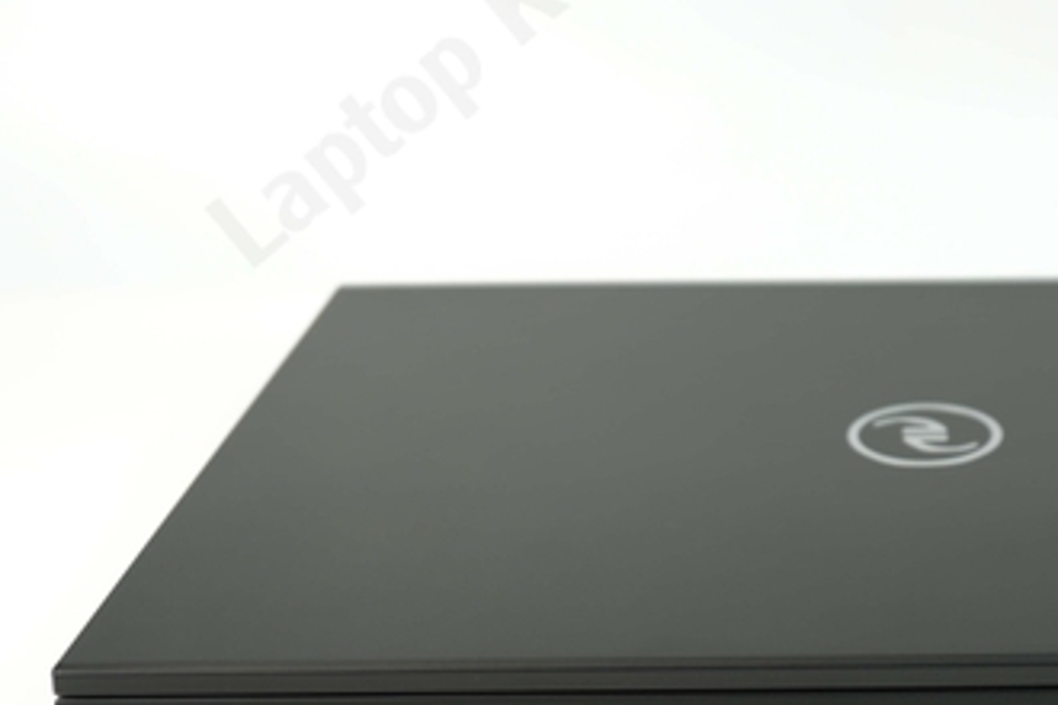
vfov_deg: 19.2
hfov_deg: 27.5
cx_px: 930
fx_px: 2086
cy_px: 359
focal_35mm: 71
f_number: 2.8
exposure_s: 1/50
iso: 100
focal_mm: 26
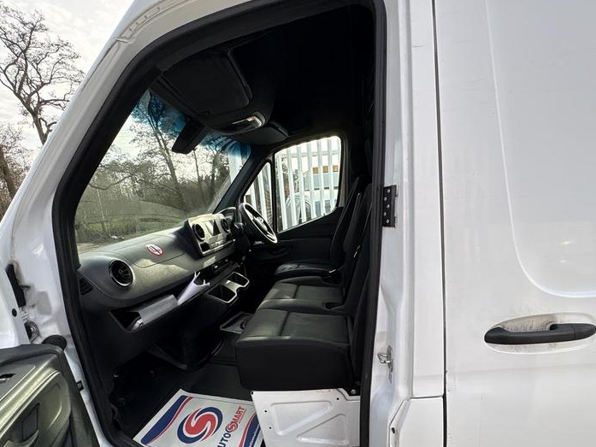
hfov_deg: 87.7
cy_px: 279
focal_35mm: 18
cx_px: 310
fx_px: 310
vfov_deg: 70.5
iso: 40
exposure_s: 1/301
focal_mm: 2.22
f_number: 2.2
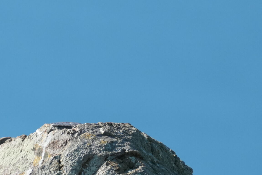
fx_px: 16429
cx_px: 3
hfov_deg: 0.9
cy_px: 286
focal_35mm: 2257
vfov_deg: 0.6
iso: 640
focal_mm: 600
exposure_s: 1/2000
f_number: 5.6
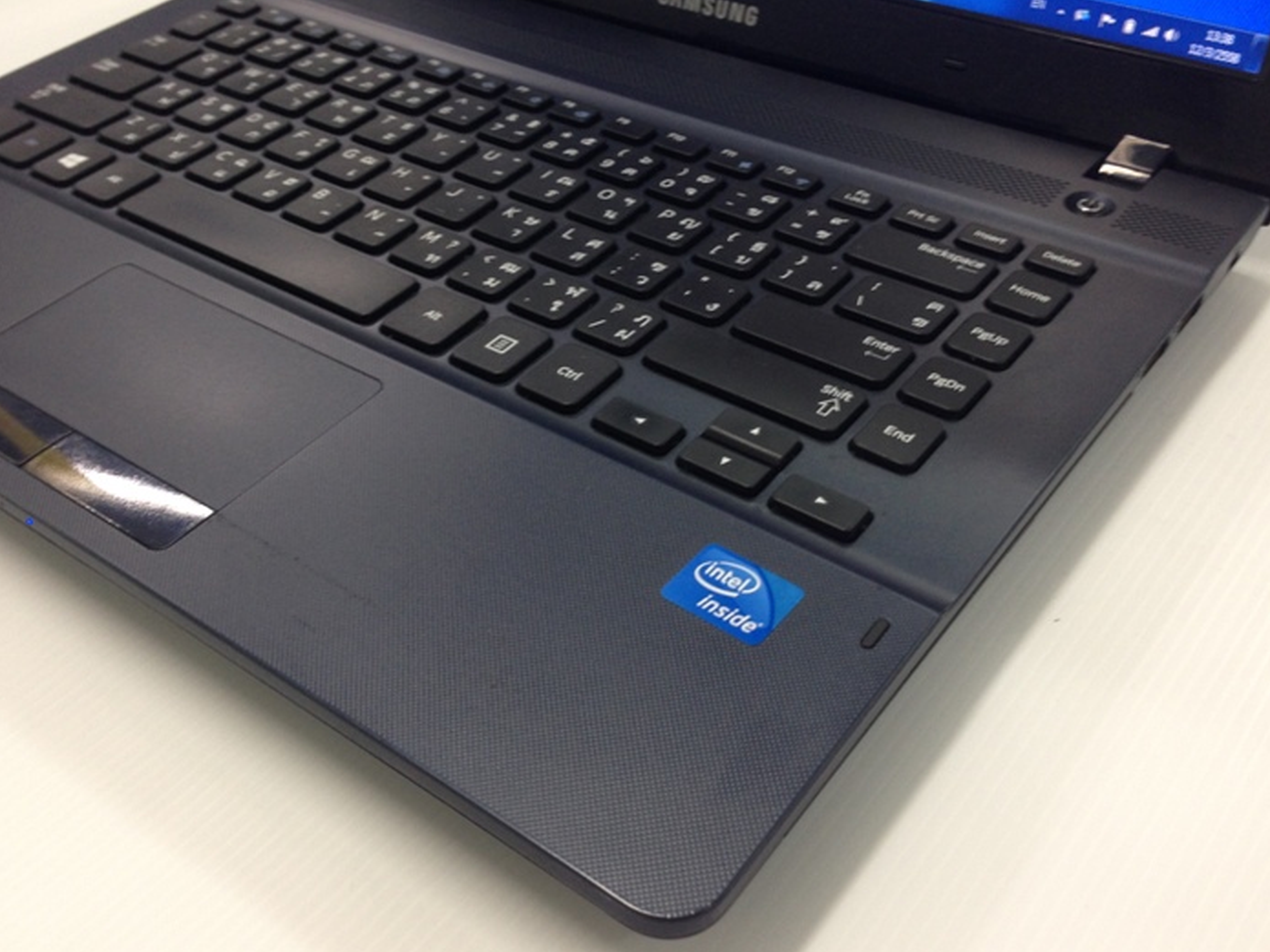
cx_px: 636
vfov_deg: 37.7
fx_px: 1394
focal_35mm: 38
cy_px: 459
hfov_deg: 49.0
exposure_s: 1/20
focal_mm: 4.12
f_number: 2.4
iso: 80
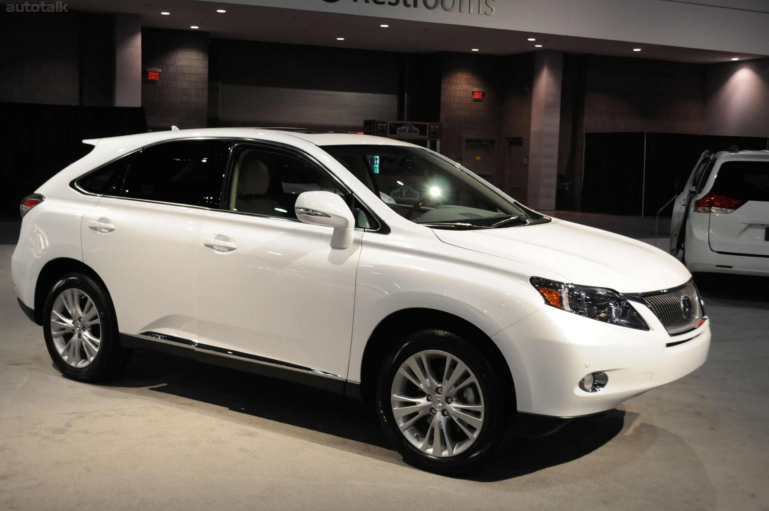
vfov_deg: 31.8
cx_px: 384
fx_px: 896
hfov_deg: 46.4
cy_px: 256
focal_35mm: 42
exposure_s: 1/100
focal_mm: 28
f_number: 5
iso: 800
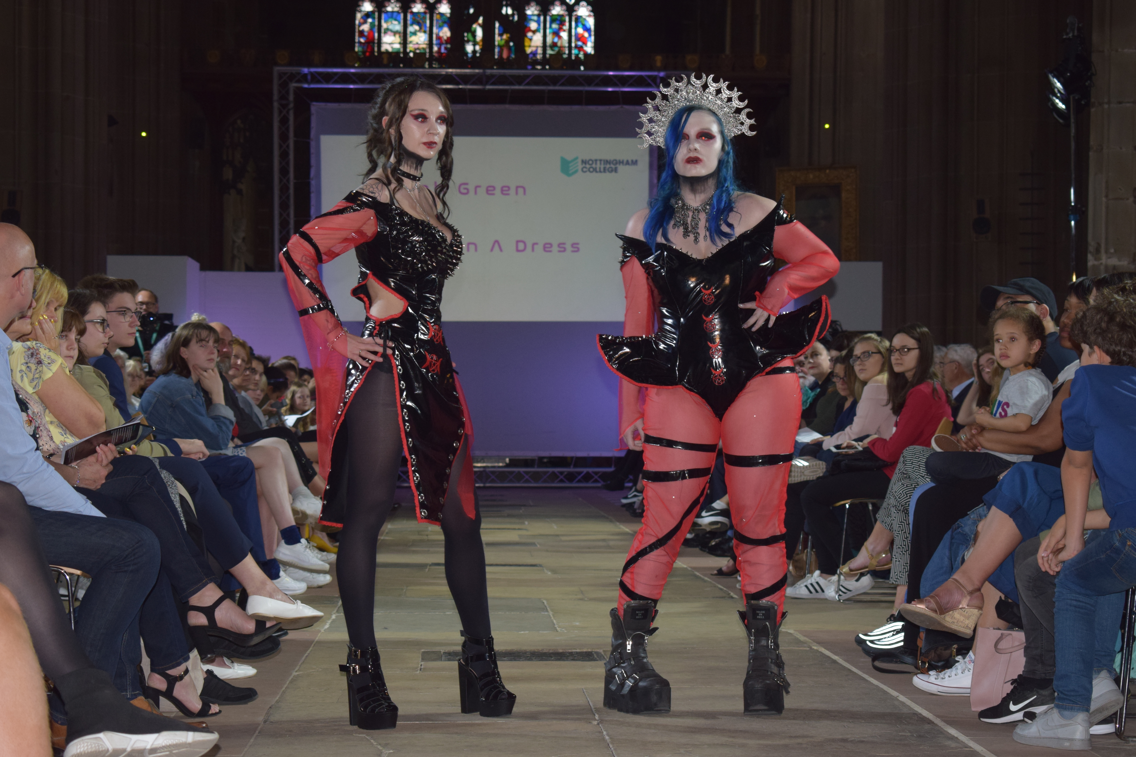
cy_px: 378
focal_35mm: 82
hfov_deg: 24.6
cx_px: 568
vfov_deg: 16.6
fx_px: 2603
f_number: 5.6
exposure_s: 1/60
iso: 800
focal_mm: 55
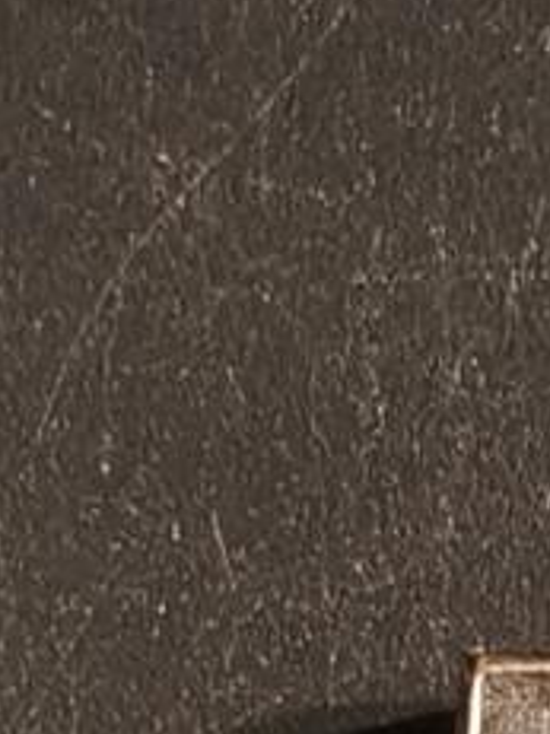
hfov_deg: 7.0
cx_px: 1885
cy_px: 2377
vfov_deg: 8.7
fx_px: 3796
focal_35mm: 179
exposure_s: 1/100
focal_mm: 2.32
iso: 250
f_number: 2
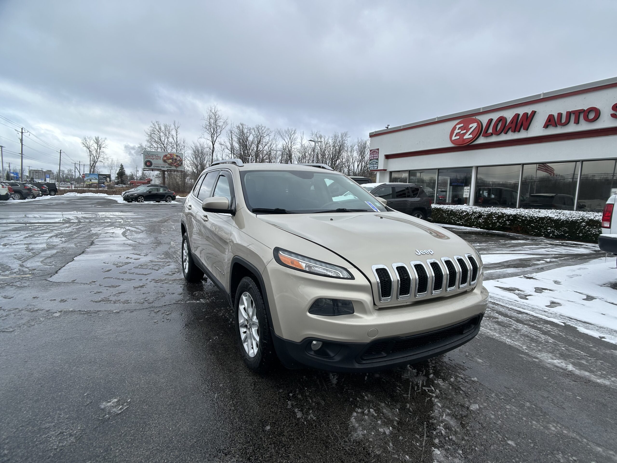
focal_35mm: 26
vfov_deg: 53.1
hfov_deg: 67.3
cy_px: 232
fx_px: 463
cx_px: 308
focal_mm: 5.7
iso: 50
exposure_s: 1/2165
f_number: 1.5
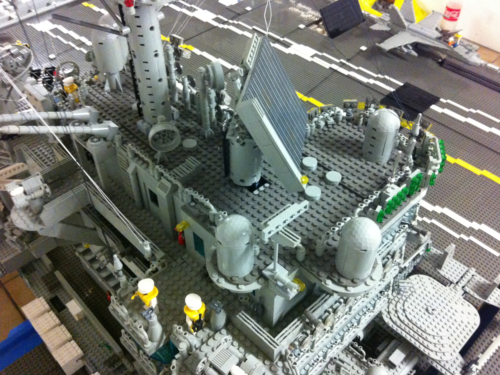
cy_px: 187
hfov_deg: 51.4
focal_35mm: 36
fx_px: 520
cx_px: 252
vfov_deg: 39.7
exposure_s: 1/15
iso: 500
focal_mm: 3.85
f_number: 2.8
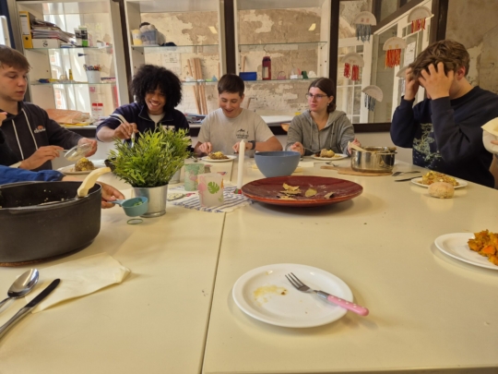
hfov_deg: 73.9
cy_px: 187
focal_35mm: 23
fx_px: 331
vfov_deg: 58.9
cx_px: 249
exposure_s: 1/100
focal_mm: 5.4
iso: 100
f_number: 1.8
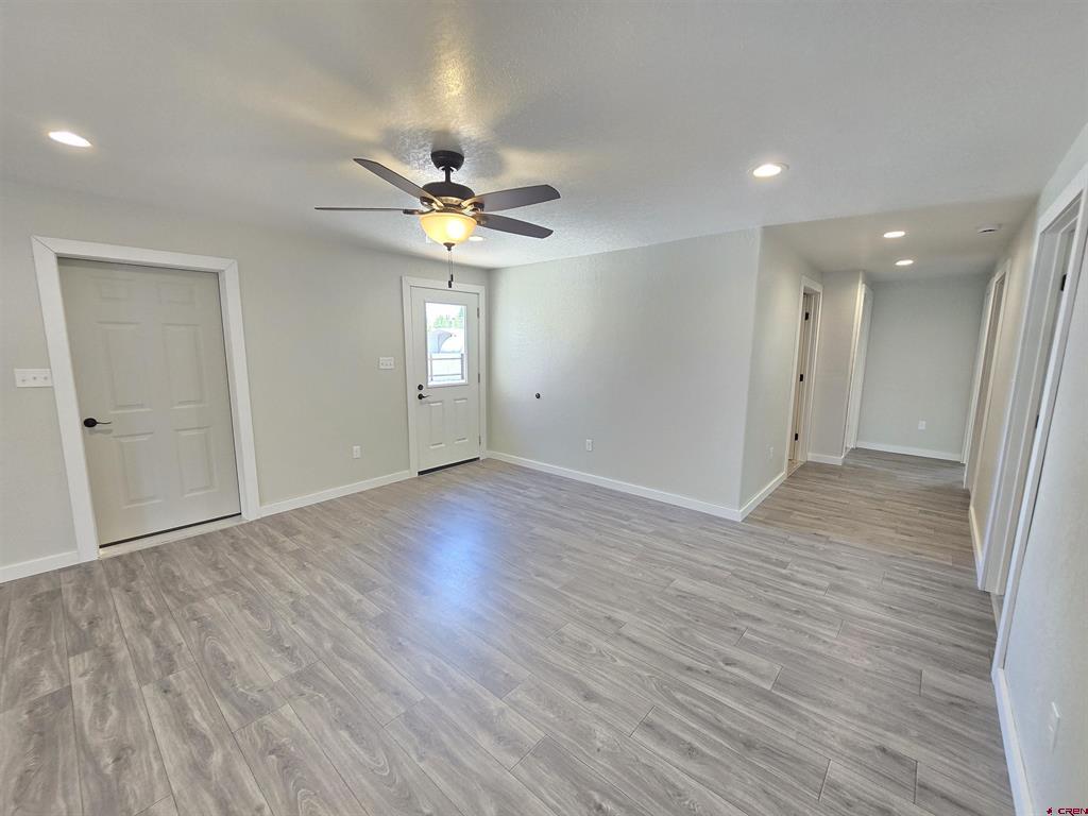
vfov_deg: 89.9
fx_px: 409
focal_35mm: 13
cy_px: 408
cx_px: 544
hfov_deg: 106.2
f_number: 2.2
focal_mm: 2.2
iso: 160
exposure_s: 1/60
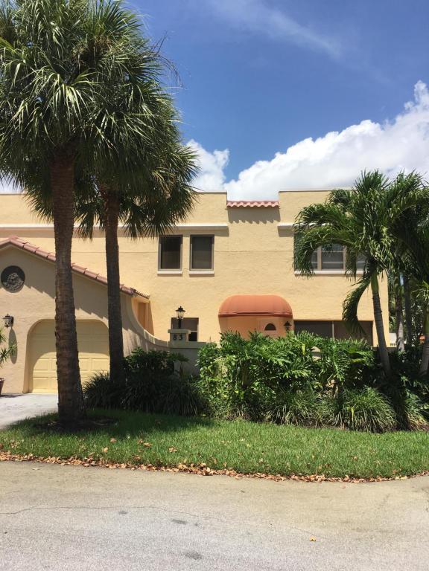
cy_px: 286
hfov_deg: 48.2
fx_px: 479
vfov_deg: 61.7
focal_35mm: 29
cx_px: 214
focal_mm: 4.15
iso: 25
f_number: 2.2
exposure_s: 1/1672
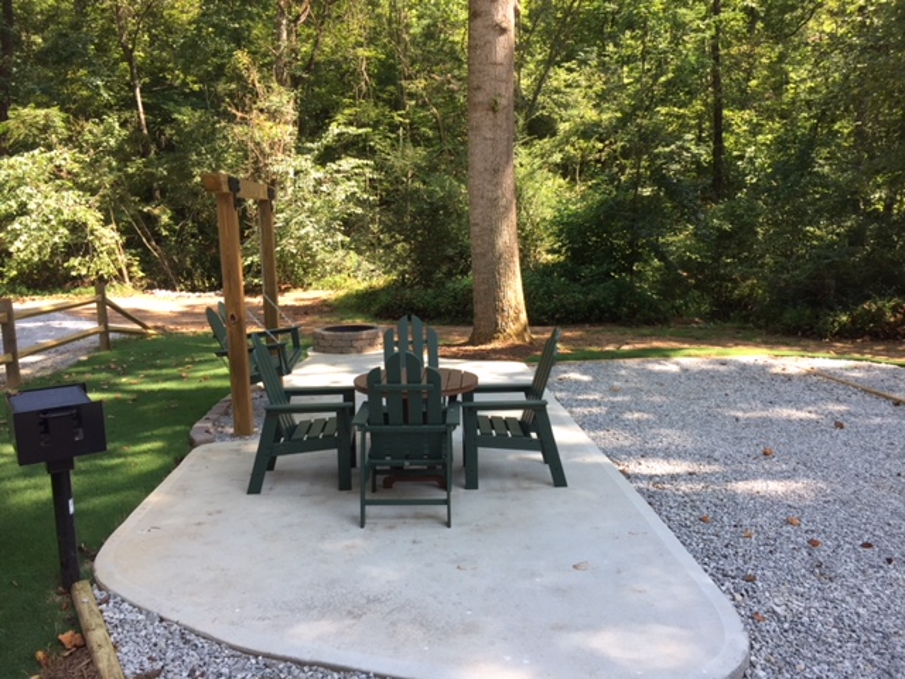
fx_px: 758
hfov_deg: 61.7
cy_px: 340
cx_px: 452
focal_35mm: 29
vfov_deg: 48.2
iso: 32
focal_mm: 4.15
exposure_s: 1/201
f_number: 2.2
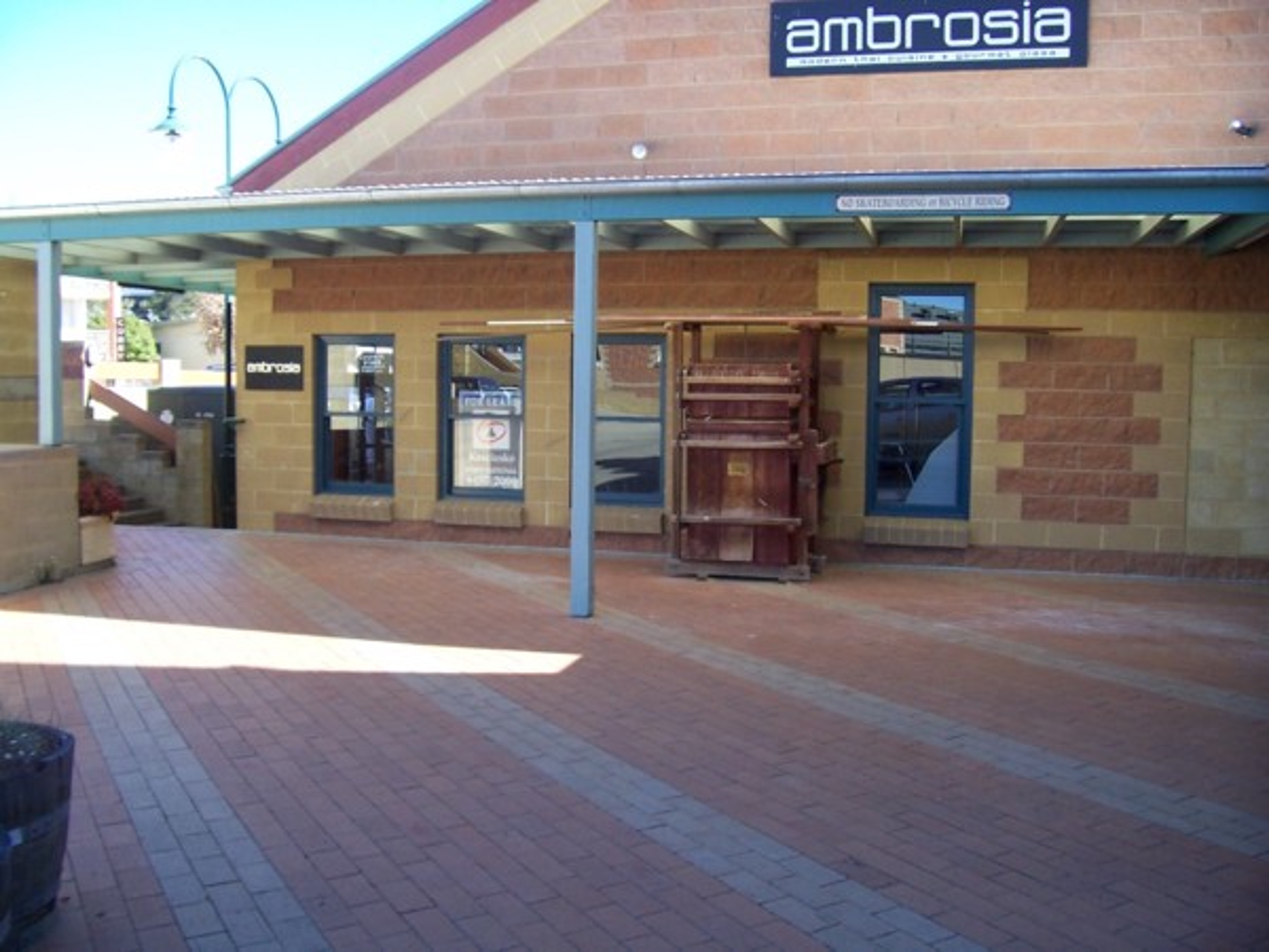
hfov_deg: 54.0
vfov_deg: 41.8
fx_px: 1246
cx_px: 634
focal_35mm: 34
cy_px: 476
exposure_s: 1/250
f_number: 2.7
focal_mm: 5.6
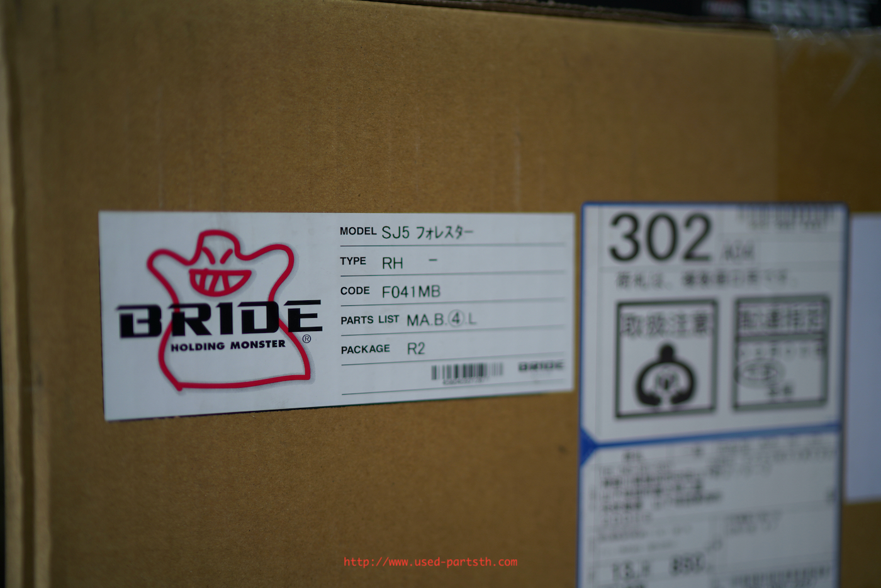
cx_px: 440
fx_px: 857
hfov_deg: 54.4
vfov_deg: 37.9
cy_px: 294
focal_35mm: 35
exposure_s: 1/100
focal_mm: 35
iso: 100
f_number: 1.4
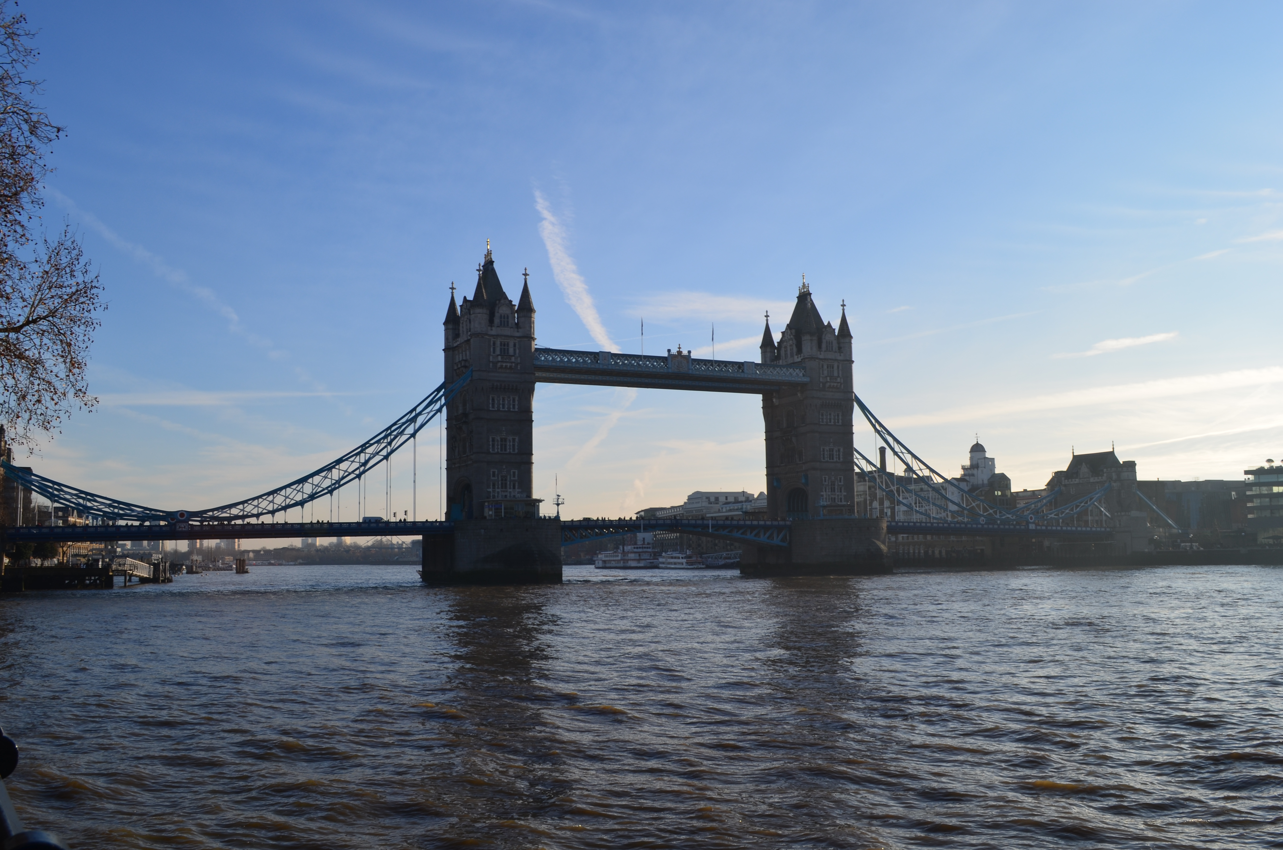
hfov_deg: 57.3
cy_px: 425
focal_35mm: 33
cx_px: 642
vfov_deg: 39.8
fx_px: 1174
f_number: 13
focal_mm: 22
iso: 100
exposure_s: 1/200
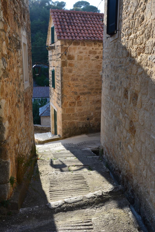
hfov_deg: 40.0
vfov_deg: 57.2
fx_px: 213
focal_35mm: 33
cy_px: 116
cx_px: 78
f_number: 16
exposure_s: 1/13
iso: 200
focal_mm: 22
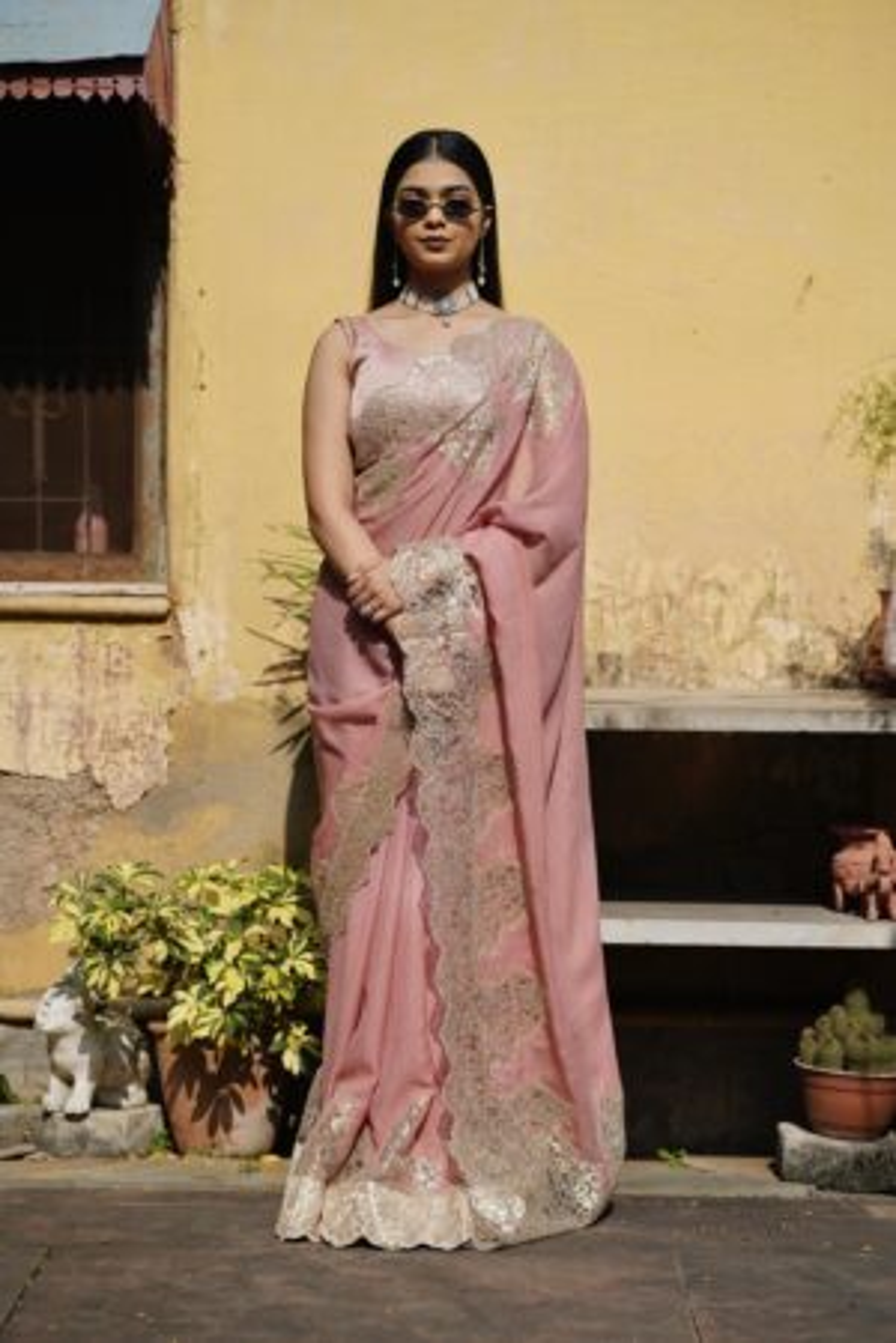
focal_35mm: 85
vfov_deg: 23.9
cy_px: 672
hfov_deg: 16.1
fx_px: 3173
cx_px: 448
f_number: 3.5
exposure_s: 1/1250
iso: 100
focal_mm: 85
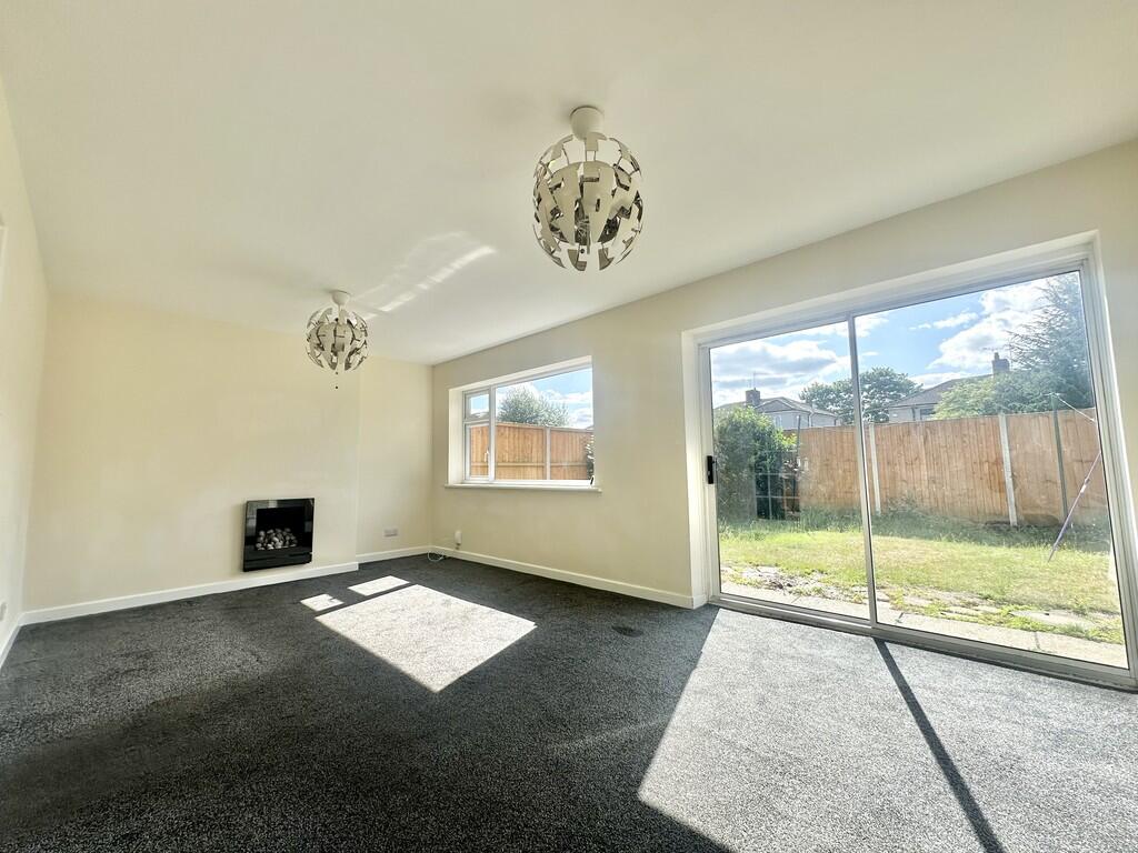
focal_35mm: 14
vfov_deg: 85.7
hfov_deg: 102.1
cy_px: 426
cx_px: 569
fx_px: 460
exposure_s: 1/633
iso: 40
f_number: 2.2
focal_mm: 2.22
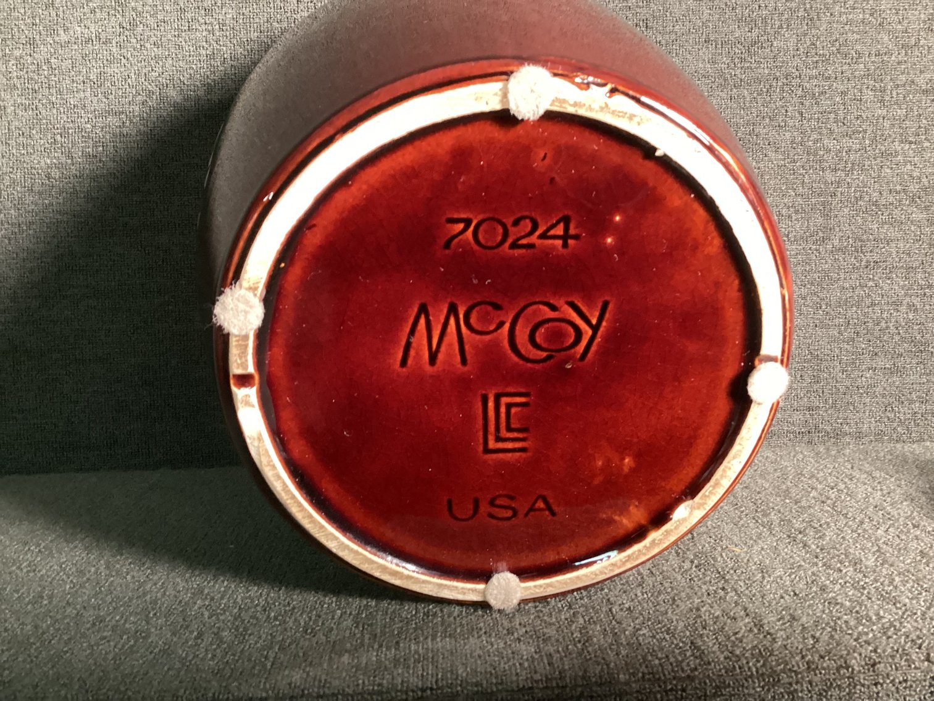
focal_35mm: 31
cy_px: 350
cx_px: 467
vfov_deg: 45.4
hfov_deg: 58.3
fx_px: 837
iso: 500
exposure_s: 1/25
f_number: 2.4
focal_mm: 3.3
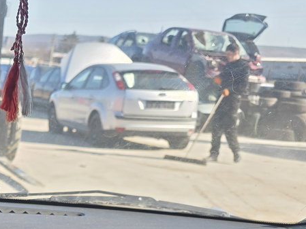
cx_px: -106
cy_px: 313
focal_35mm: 82
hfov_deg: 21.3
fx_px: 725
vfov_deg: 16.8
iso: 80
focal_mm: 6.3
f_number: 1.7
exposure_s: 1/1606
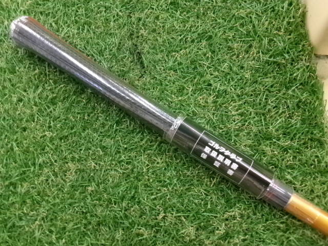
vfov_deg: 49.7
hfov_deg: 63.4
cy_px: 123
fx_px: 265
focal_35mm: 28
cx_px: 164
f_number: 3.9
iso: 800
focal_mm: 5.1
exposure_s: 1/34
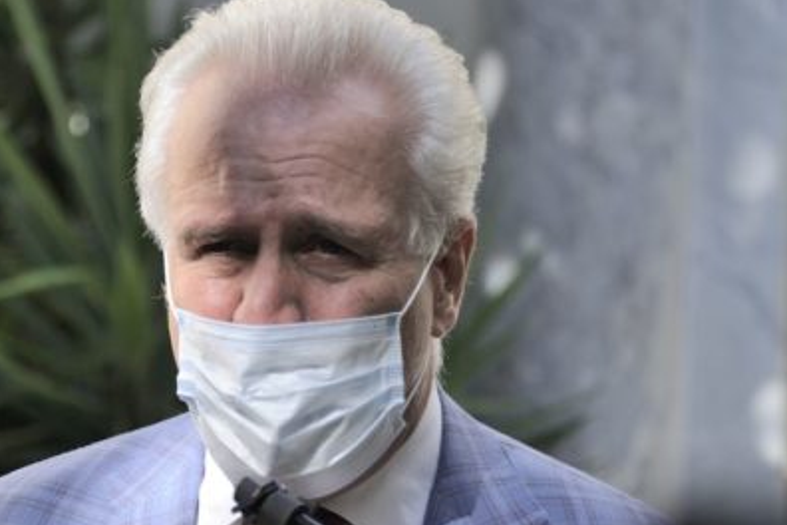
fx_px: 5181
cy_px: 387
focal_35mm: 237
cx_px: 238
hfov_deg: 8.7
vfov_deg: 5.8
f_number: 5.6
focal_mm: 135
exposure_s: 1/400
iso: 400
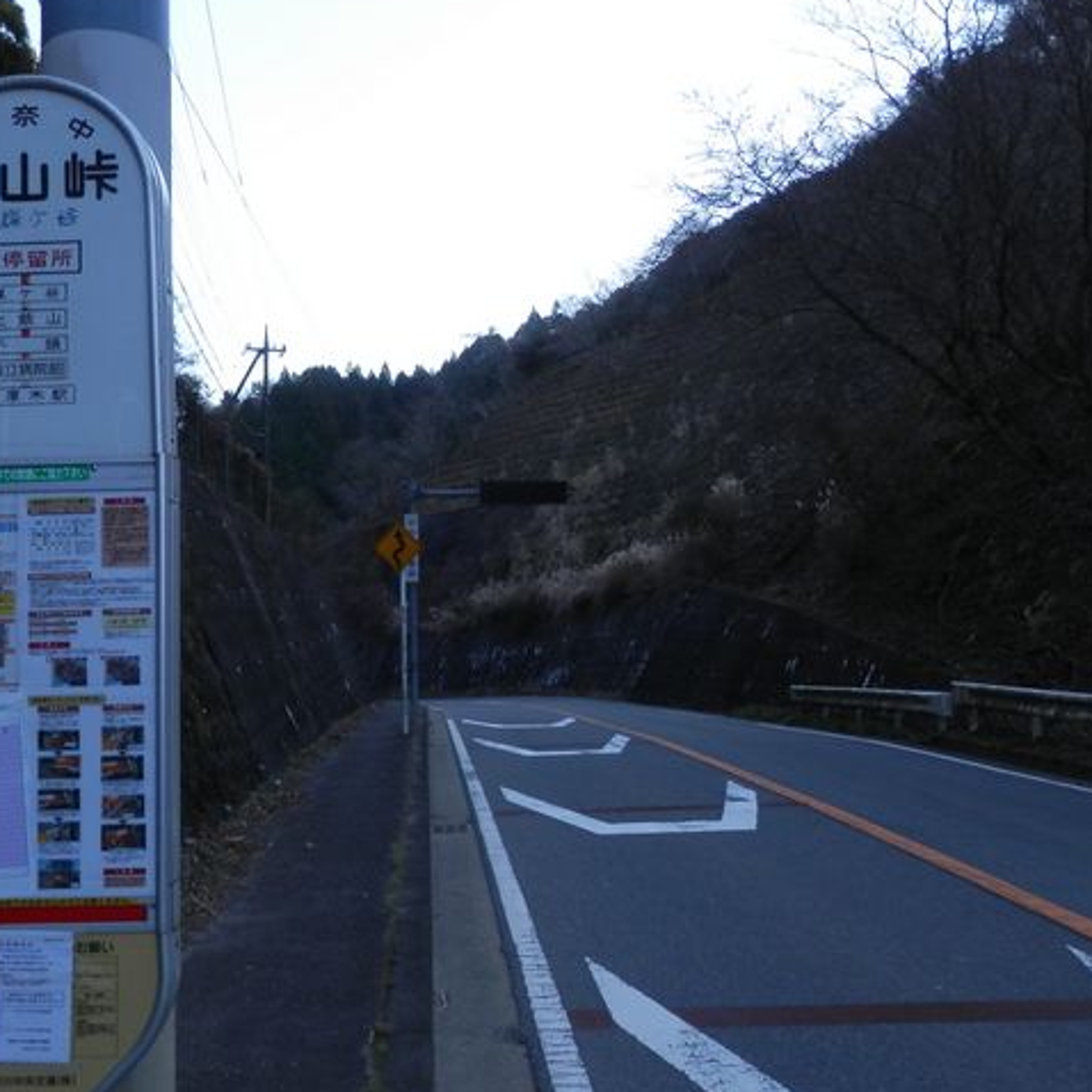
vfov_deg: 44.9
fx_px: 1321
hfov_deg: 44.6
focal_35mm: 37
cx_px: 411
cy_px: 541
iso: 80
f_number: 3
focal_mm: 4.5
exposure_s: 1/200
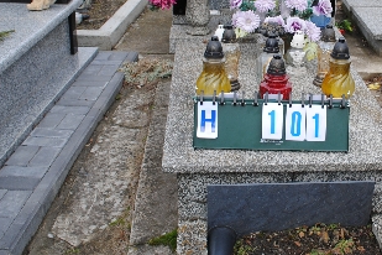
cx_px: 293
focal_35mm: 56
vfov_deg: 23.9
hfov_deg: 34.8
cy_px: 62
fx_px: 594
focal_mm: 18
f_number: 6.3
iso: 100
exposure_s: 1/160
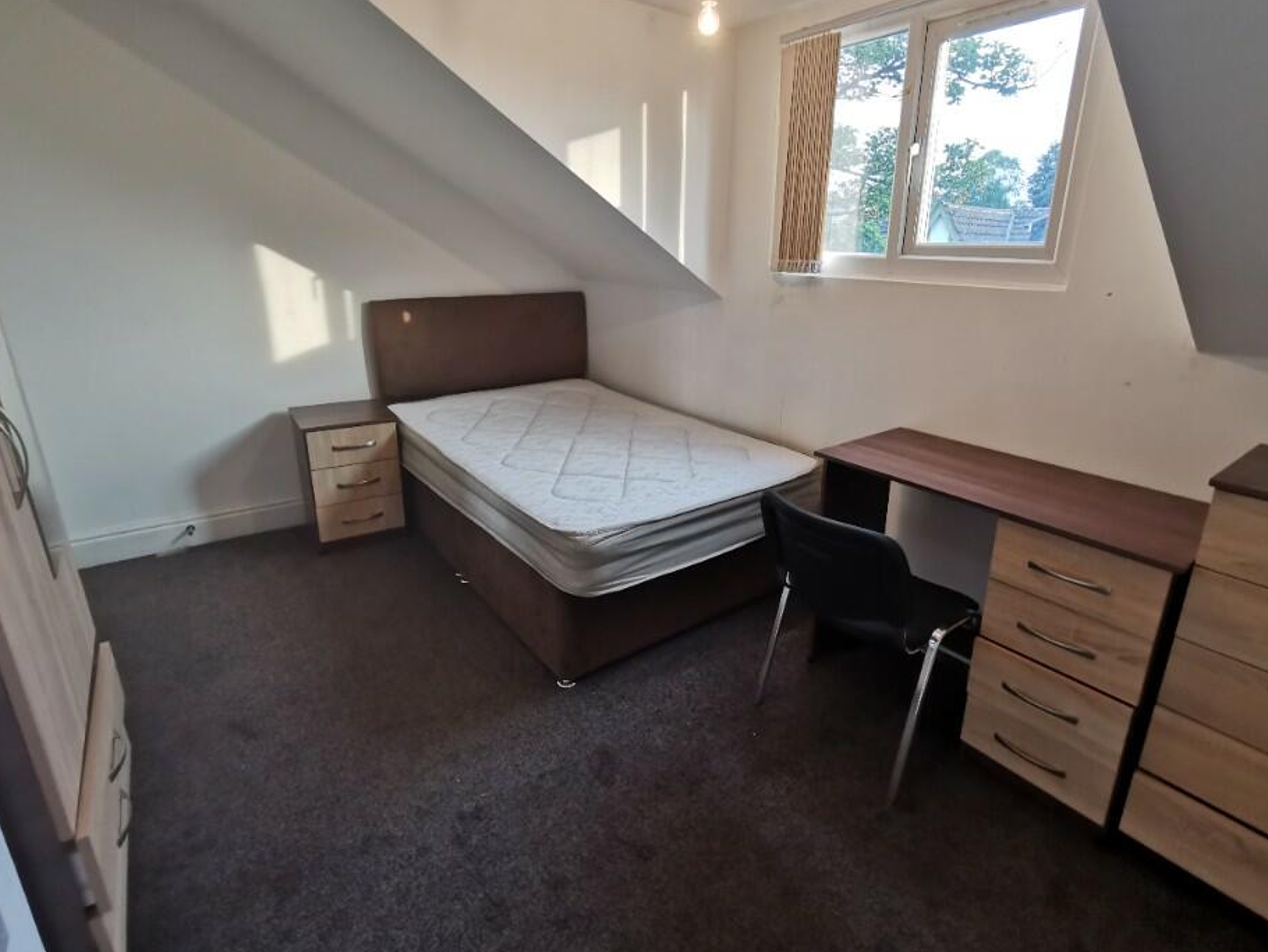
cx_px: 676
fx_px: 660
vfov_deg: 71.6
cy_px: 449
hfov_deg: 87.6
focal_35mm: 18
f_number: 2.2
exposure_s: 1/50
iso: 200
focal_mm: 2.35
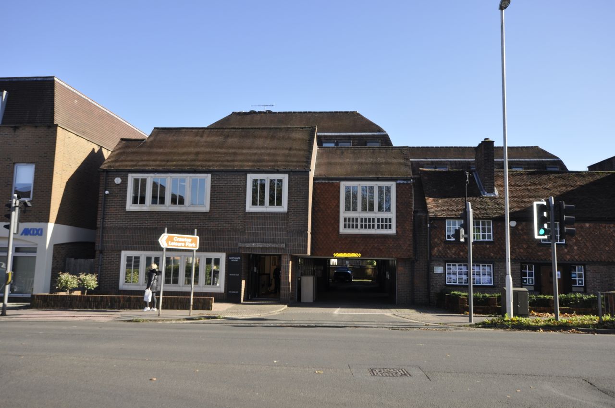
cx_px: 308
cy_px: 204
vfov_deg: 43.5
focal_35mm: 30
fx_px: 512
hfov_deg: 62.0
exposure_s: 1/200
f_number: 8
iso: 200
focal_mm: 20
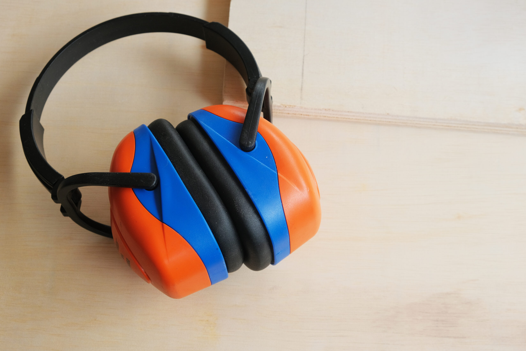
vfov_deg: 27.5
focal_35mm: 49
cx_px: 263
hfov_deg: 40.3
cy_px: 176
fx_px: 716
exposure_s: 1/50
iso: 320
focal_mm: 32.9
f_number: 9
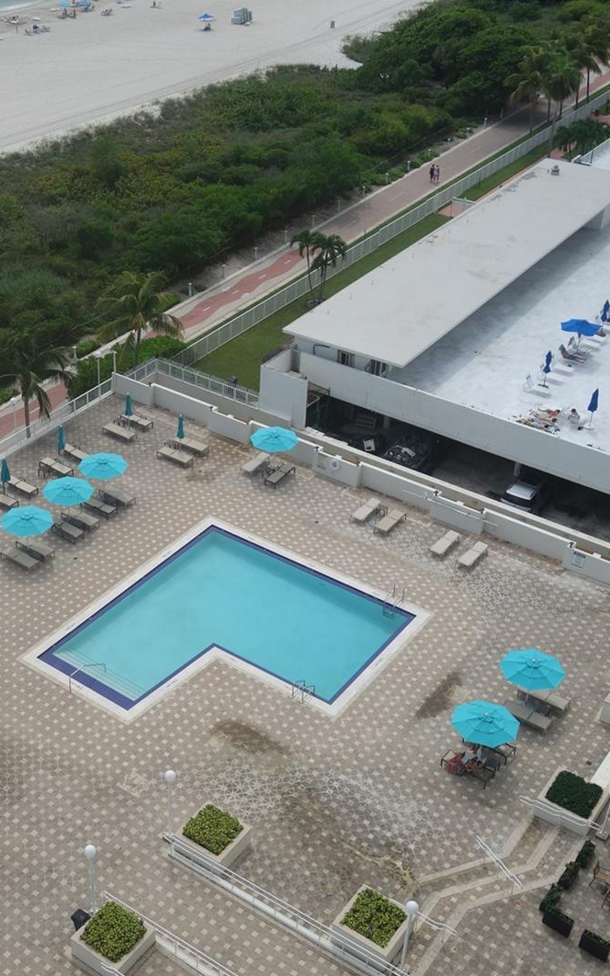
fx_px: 1143
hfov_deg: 29.4
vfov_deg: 46.2
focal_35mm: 43
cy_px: 488
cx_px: 159
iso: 125
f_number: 5.6
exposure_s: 1/640
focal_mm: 10.4
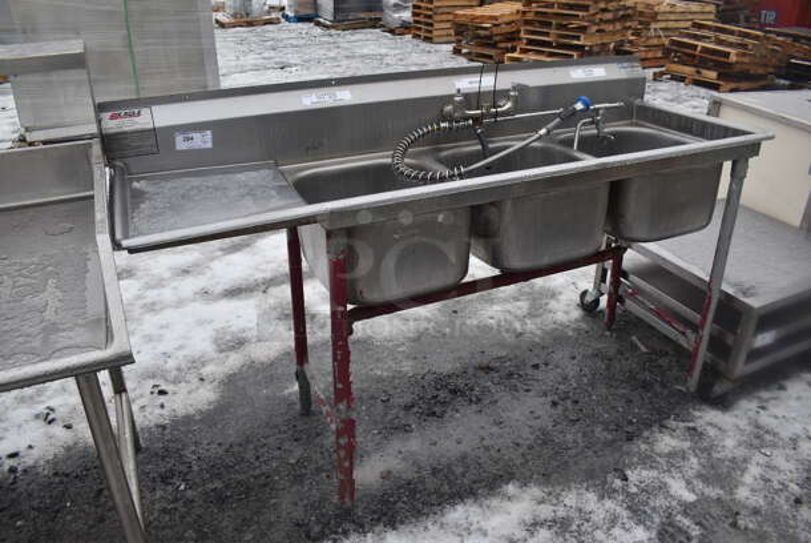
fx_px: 609
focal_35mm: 27
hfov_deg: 67.3
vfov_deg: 48.0
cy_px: 272
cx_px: 406
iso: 200
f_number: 6.3
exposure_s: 1/160
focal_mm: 18
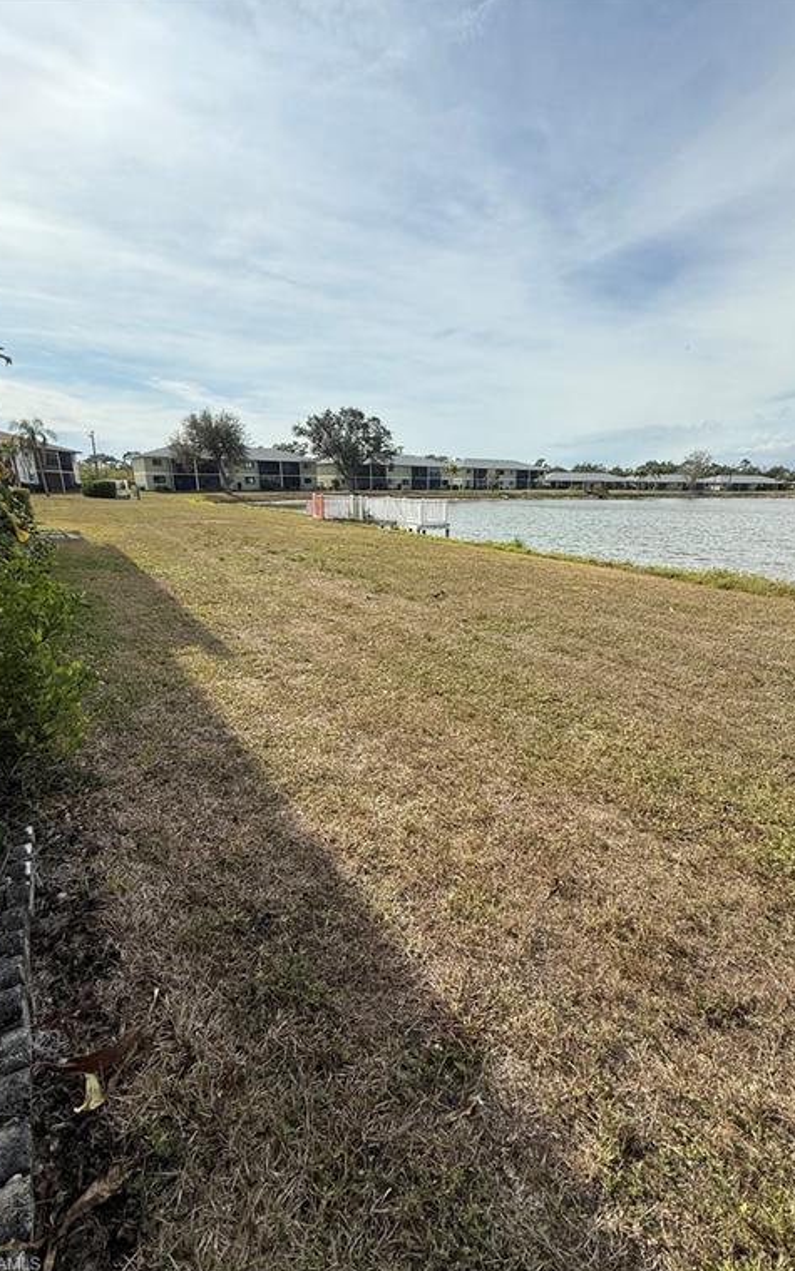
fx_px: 520
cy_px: 634
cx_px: 430
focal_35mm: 15
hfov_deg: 74.7
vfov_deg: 101.5
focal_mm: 2.22
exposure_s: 1/2611
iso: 50
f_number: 2.2
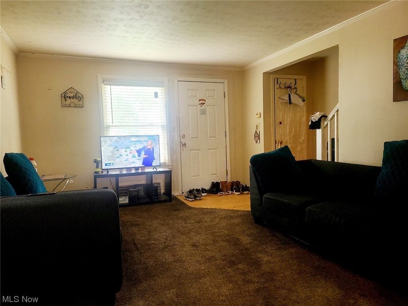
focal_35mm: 26
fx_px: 306
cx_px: 204
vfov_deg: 53.1
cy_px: 153
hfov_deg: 67.3
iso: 160
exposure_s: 1/60.2
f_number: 1.8
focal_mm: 5.4
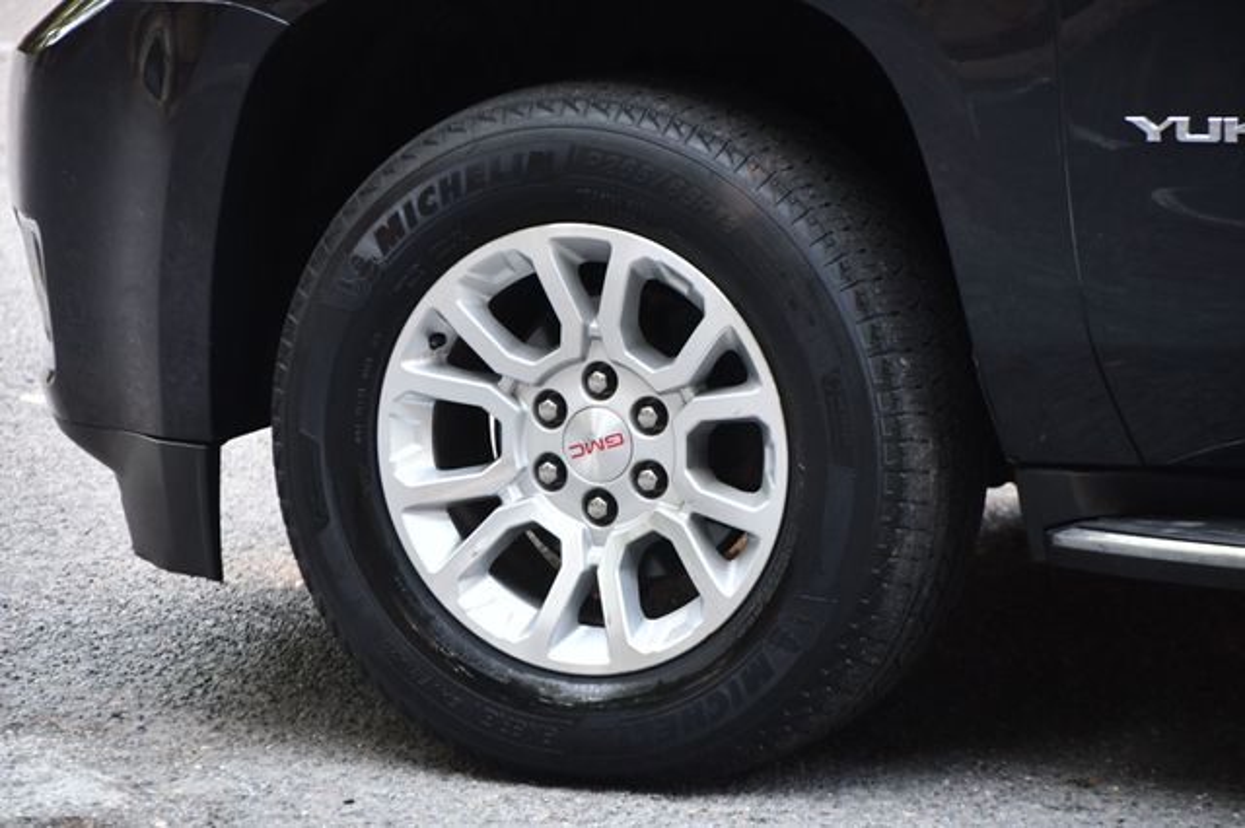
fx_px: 6740
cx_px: 622
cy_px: 414
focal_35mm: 195
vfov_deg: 7.0
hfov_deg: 10.6
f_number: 4.8
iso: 1400
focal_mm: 130
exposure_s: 1/125
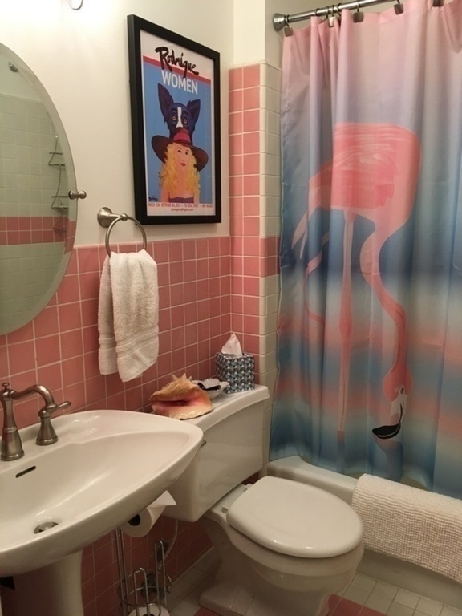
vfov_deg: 61.7
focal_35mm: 29
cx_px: 231
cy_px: 308
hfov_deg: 48.2
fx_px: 516
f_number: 2.2
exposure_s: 1/30
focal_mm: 4.15
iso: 100
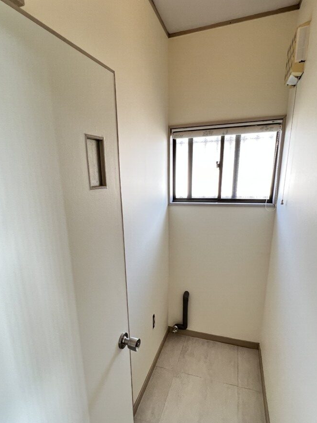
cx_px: 145
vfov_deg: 84.0
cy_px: 245
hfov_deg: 68.6
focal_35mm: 19
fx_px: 232
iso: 200
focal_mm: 1.57
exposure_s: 1/60
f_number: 1.8
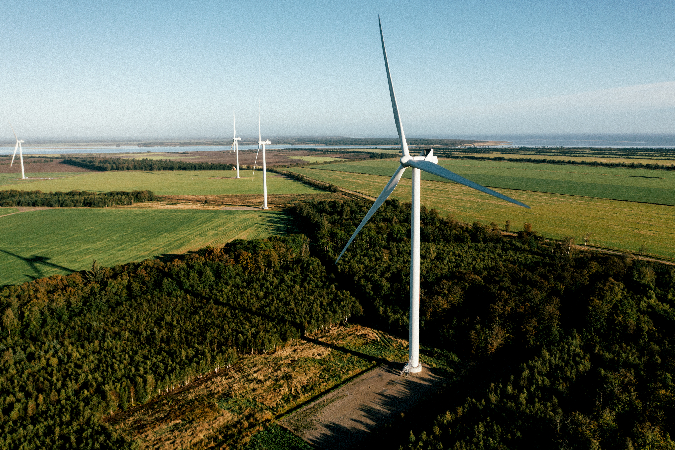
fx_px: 544
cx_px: 342
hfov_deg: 63.7
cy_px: 227
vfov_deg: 45.0
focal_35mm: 29
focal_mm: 10.26
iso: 100
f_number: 4
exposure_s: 1/100
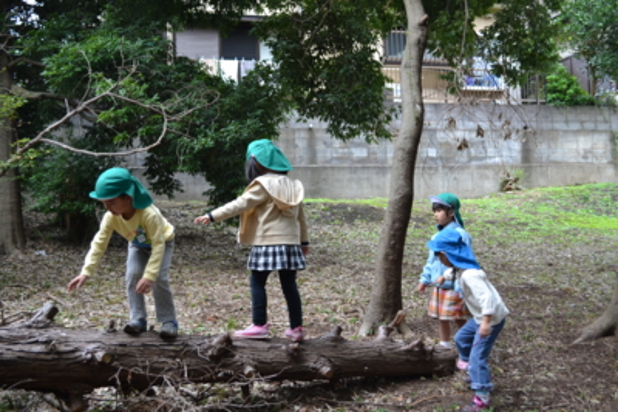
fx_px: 670
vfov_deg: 34.2
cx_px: 309
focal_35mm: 39
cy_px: 206
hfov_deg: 49.5
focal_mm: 26
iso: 400
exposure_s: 1/80
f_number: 4.2
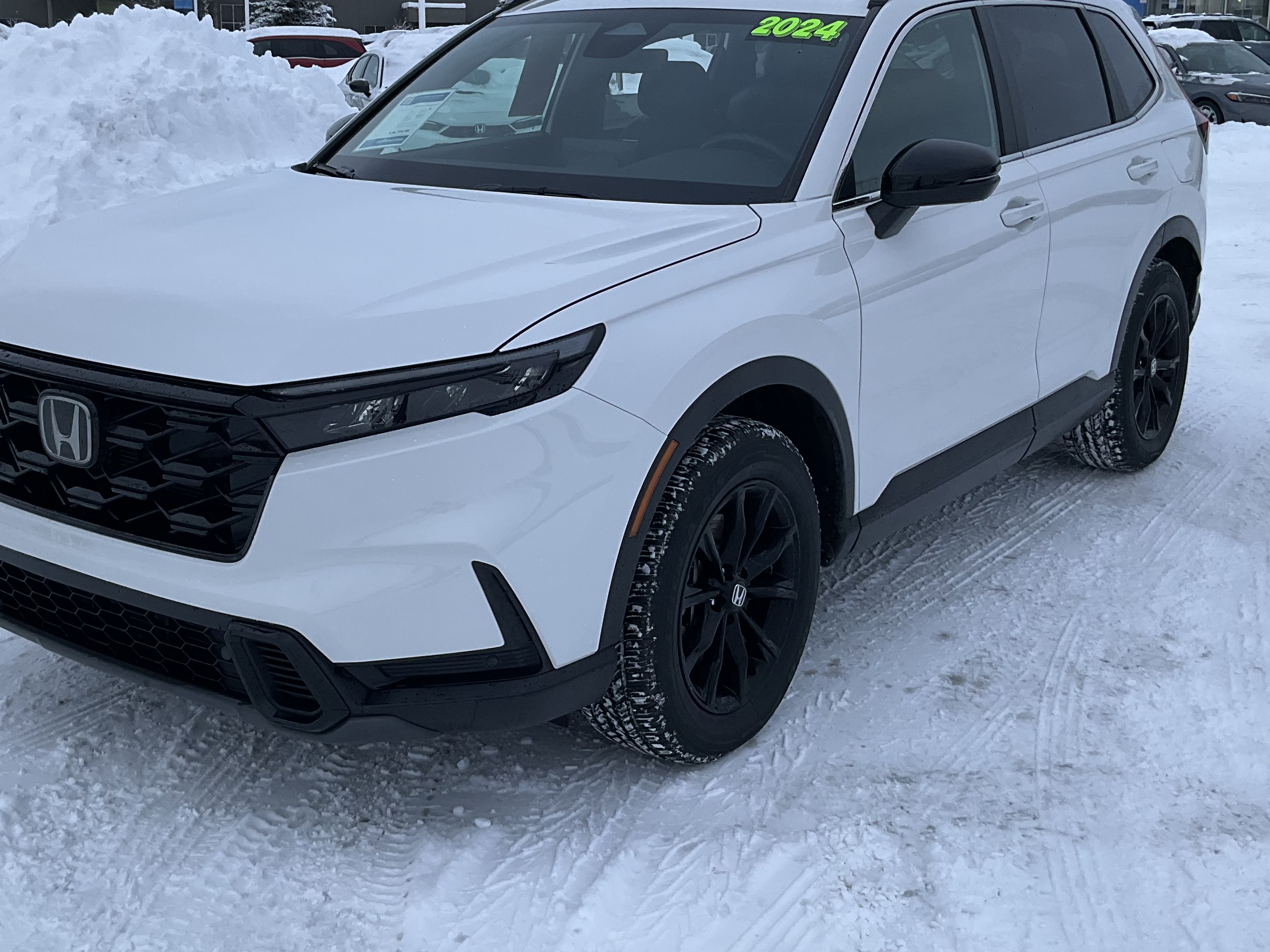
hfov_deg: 42.9
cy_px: 381
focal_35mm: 44
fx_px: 1614
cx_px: 566
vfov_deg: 32.8
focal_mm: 3
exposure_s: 1/270
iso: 25
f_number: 1.8
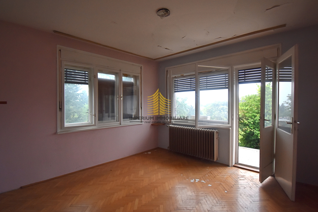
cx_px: 159
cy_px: 106
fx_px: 132
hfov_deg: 100.4
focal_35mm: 15
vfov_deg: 77.3
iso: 800
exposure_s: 1/125
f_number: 4.5
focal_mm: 10
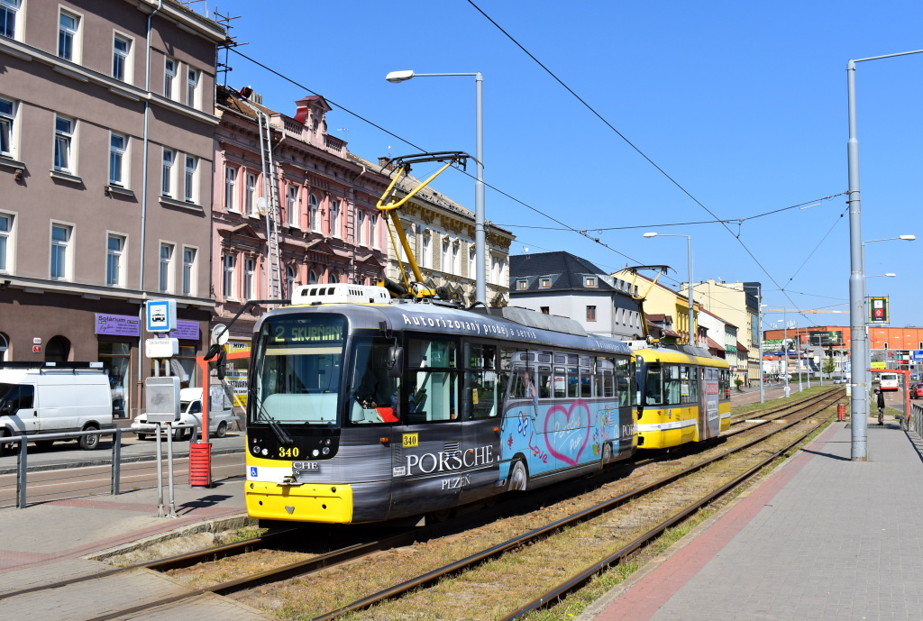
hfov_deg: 51.2
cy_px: 310
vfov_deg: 35.7
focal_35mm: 38
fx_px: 964
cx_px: 462
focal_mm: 25
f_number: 10
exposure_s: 1/400
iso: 200
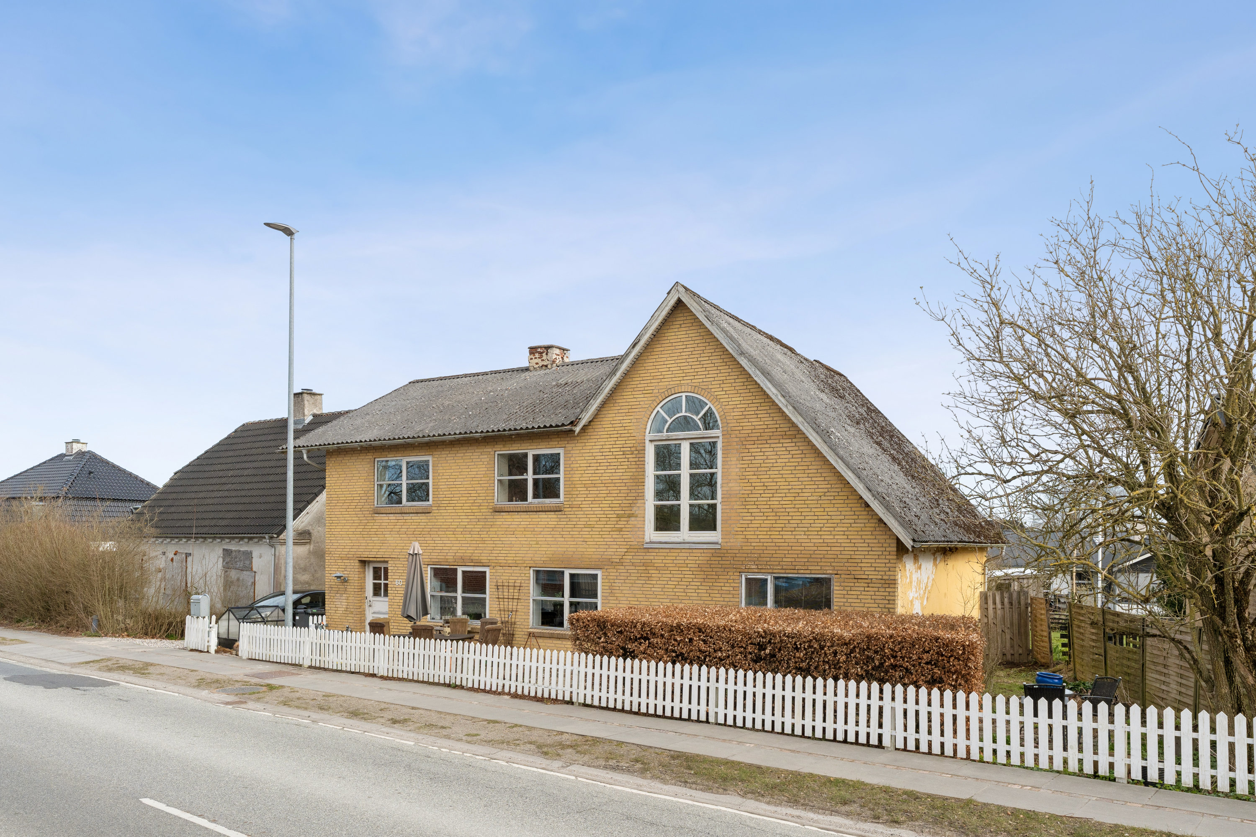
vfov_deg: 51.3
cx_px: 628
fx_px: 872
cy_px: 418
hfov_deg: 71.5
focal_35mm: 25
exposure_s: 1/640
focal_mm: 25
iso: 800
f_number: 10
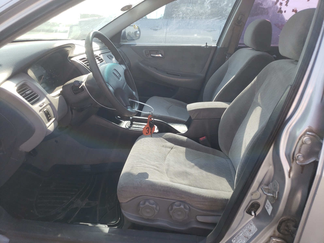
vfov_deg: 53.1
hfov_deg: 67.3
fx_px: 243
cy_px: 122
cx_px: 162
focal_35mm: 26
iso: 50
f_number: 1.5
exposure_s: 1/667
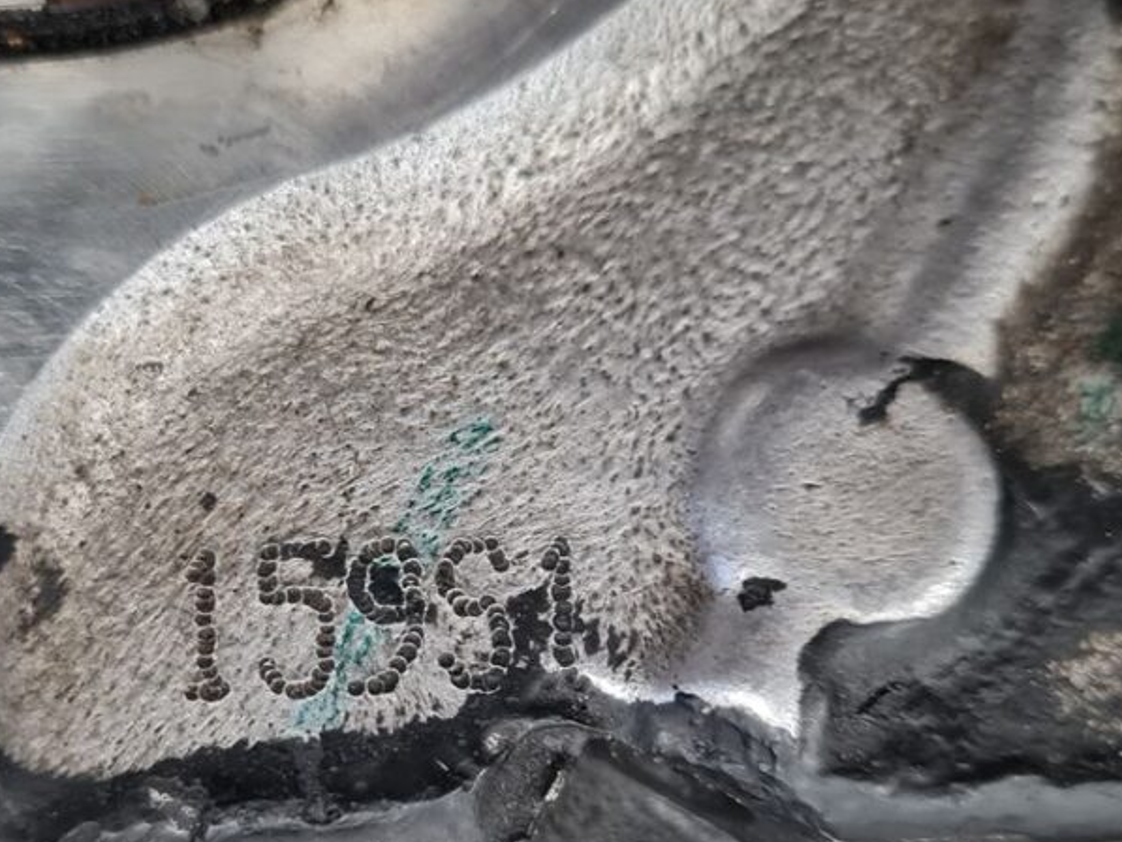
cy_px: 547
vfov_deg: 23.9
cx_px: 451
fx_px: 1978
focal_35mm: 61
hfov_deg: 31.6
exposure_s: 1/50
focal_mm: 5.4
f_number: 1.8
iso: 320
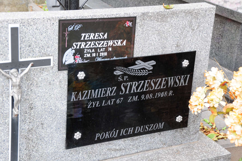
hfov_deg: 28.1
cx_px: 121
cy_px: 80
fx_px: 483
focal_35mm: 72
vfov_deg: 18.9
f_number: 7.1
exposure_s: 1/80
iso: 500
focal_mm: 48
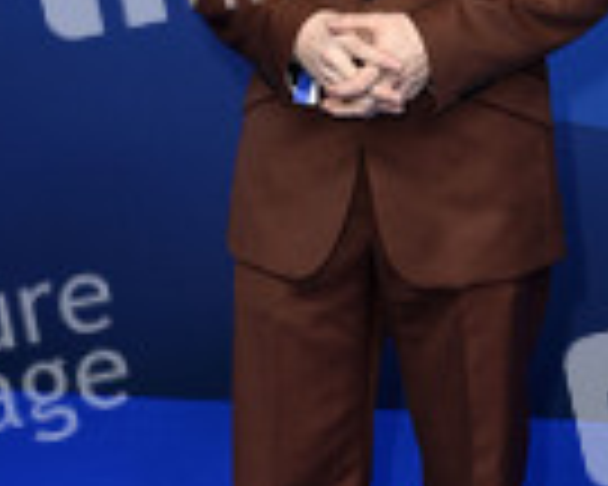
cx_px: 387
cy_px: 158
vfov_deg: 11.6
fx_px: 2393
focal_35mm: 133
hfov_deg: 14.5
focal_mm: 48
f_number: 5.6
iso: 1250
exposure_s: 1/250
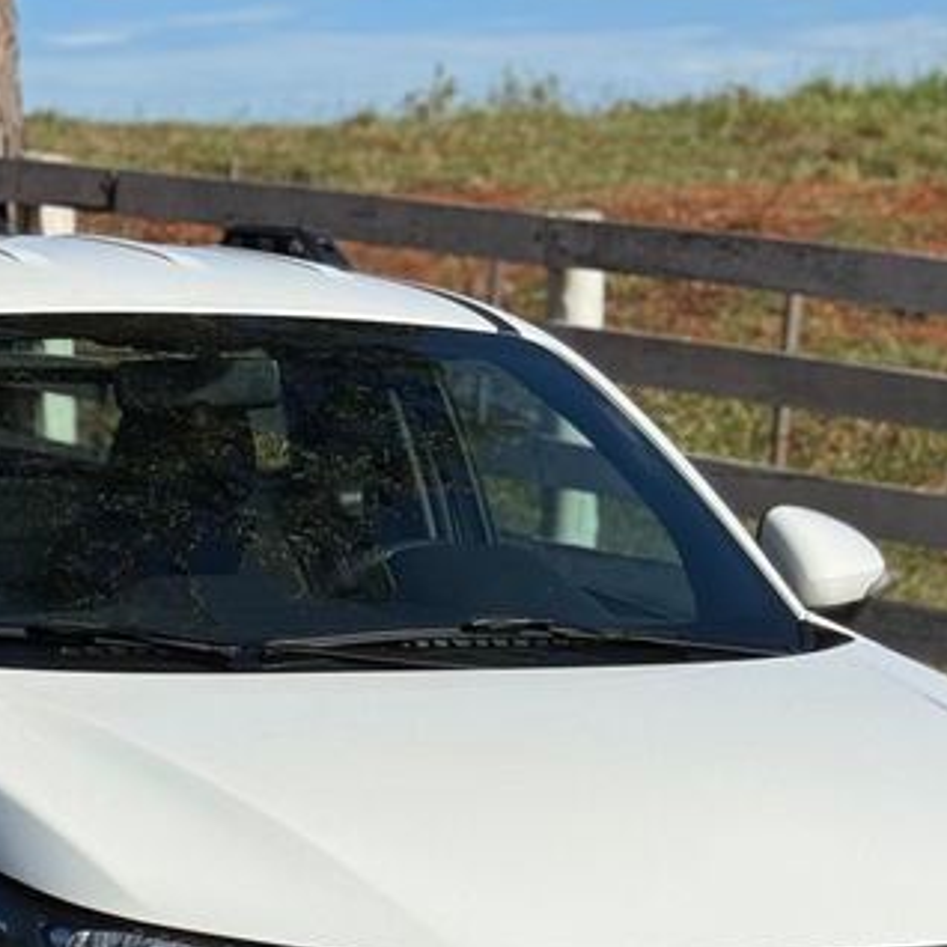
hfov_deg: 16.0
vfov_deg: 16.0
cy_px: 813
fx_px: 3343
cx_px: 229
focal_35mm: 108
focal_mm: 6.76
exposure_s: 1/11364
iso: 64
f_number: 1.78
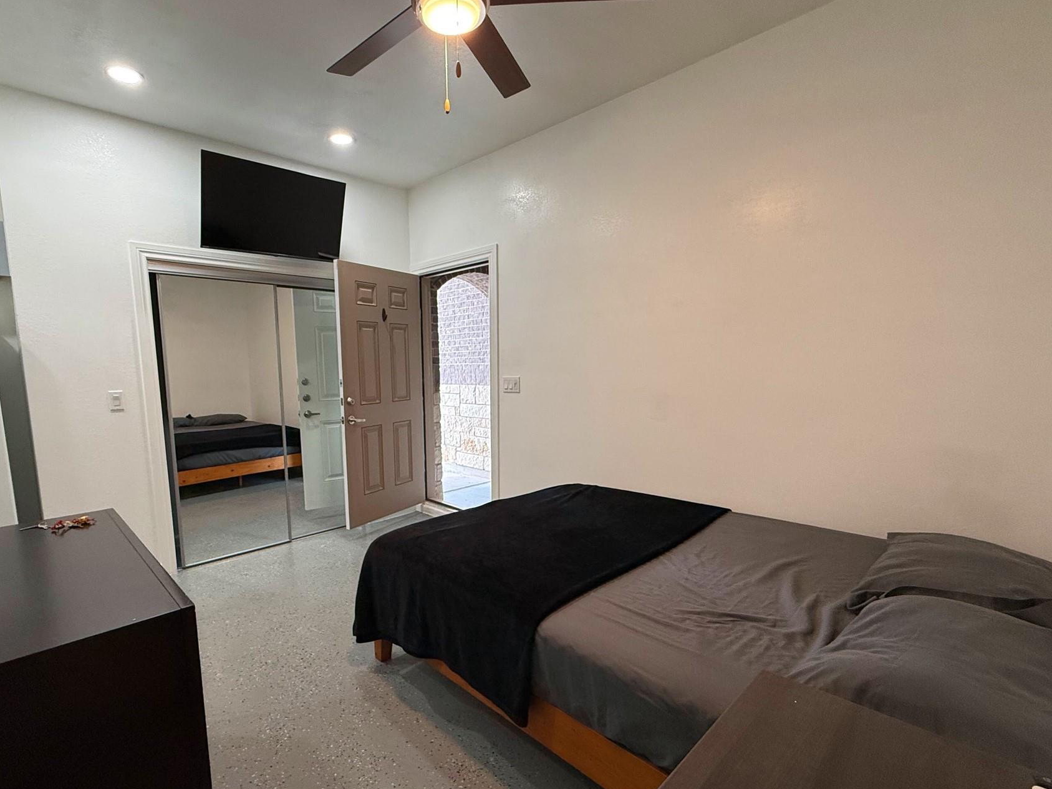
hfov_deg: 90.7
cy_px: 427
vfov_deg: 74.6
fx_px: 517
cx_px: 468
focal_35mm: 17
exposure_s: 1/120
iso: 320
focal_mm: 2.22
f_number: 2.2
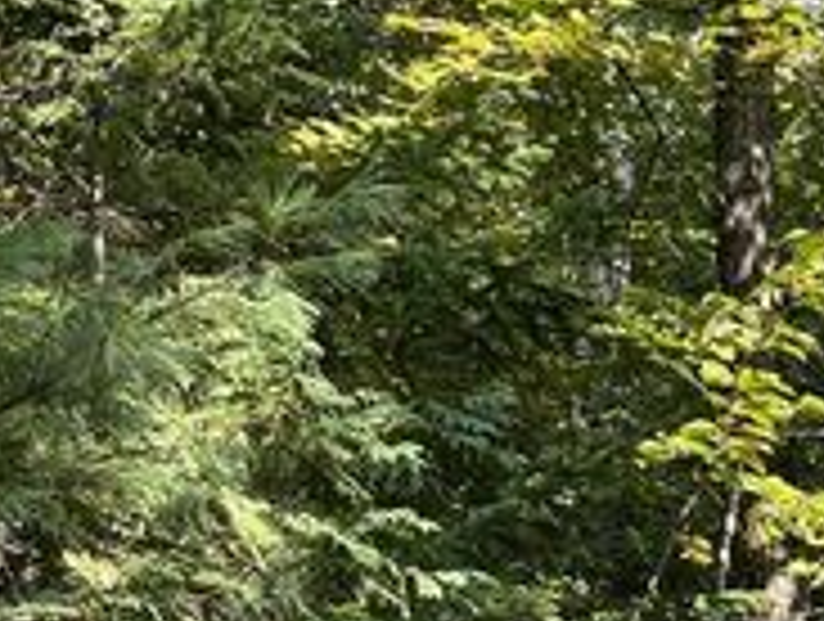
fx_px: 2886
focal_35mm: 121
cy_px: 706
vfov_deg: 12.1
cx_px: 1533
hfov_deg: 14.2
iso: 32
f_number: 1.6
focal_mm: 5.1
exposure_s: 1/403
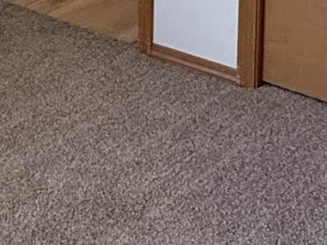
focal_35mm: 101
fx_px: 954
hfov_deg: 18.9
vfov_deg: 12.6
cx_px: 3
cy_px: -262
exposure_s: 1/60
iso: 400
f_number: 2.2
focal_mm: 2.22
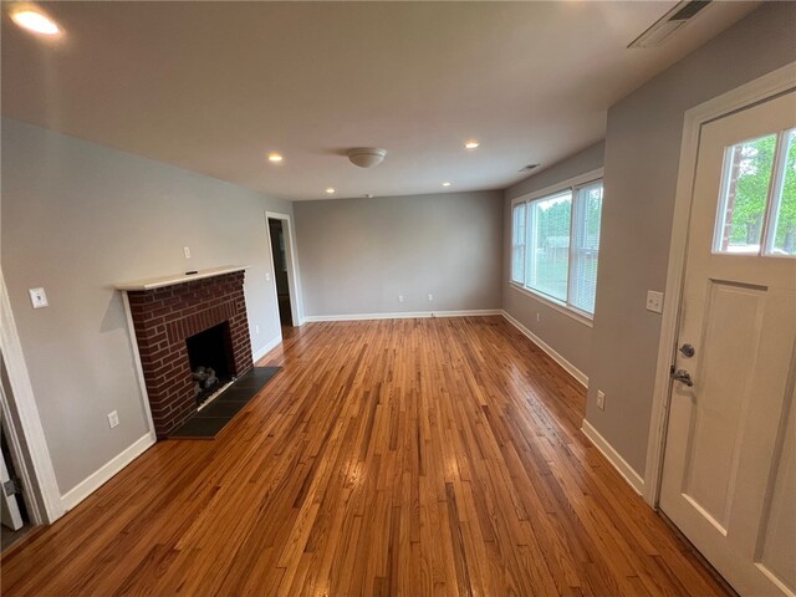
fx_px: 299
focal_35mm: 13
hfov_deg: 106.2
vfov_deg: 89.9
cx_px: 398
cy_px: 298
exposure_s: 1/120
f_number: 1.8
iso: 250
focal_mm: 1.57
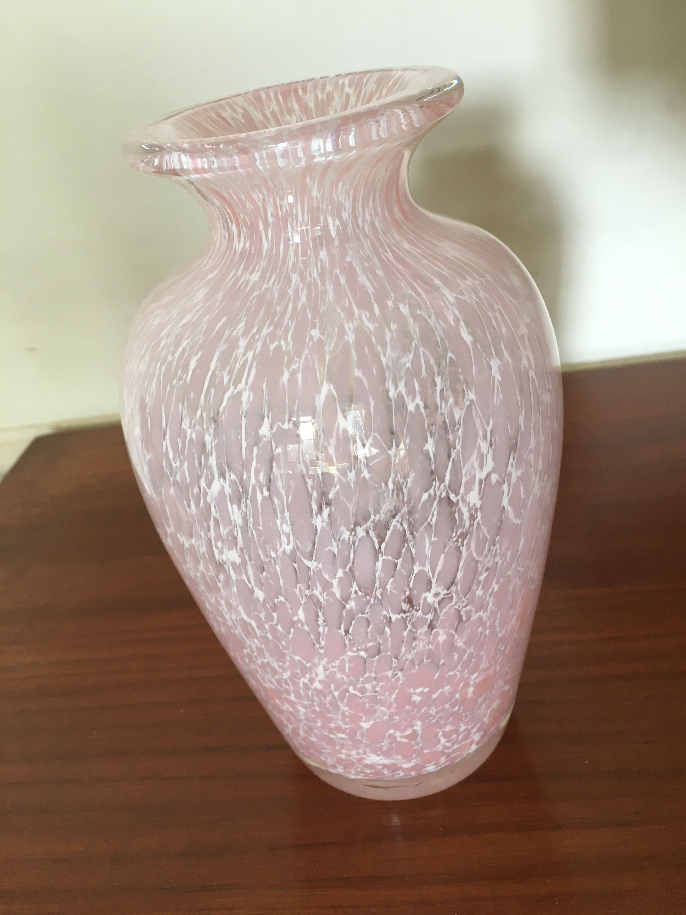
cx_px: 343
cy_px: 458
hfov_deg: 48.2
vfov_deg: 61.7
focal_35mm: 29
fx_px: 766
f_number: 2.2
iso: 64
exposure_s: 1/33
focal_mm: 4.15
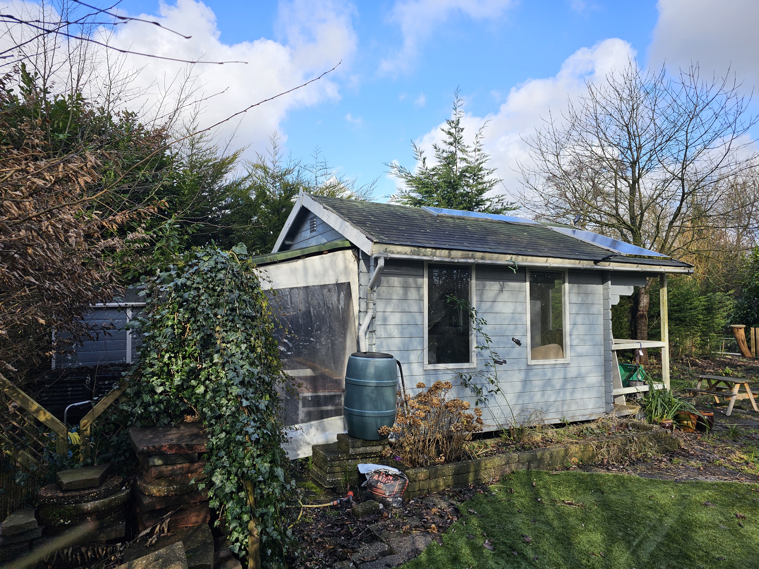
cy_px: 284
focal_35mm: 23
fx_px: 504
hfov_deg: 73.9
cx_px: 380
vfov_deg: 58.9
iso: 10
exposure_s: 1/329
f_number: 1.7
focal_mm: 6.3
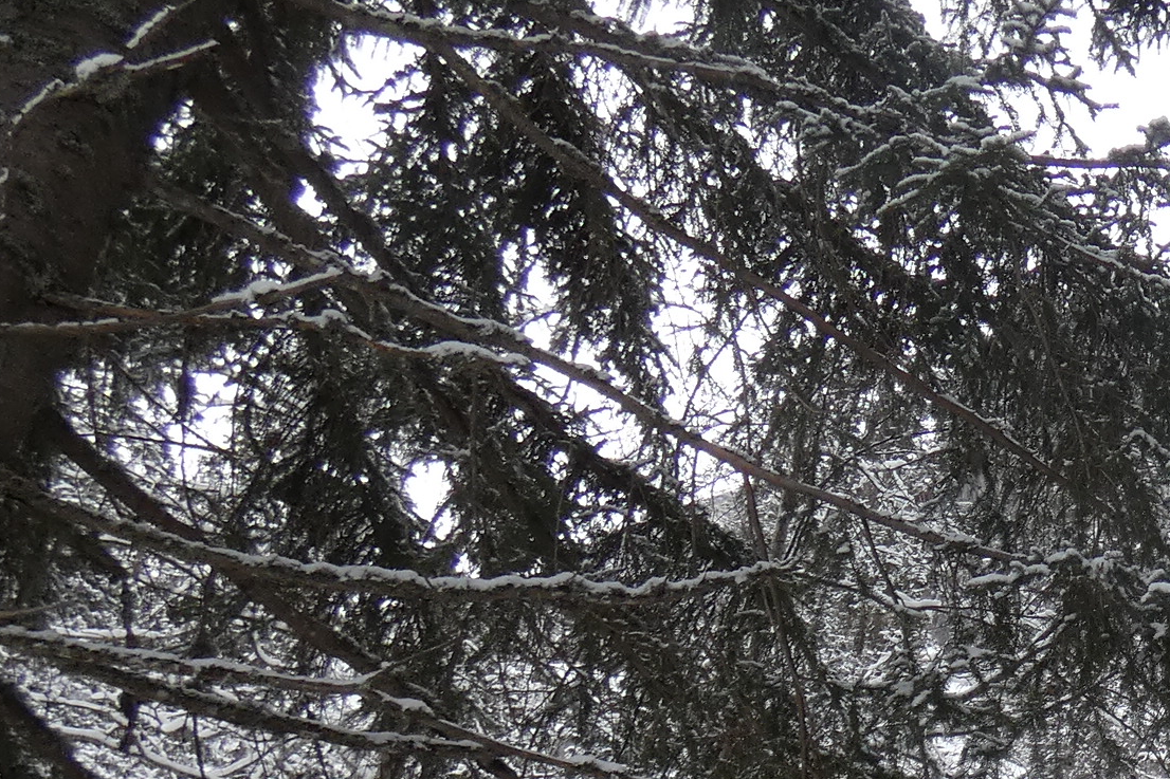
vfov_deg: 20.1
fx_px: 2112
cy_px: 824
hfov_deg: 27.1
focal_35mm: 65
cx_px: 1431
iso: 80
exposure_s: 1/200
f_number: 2.8
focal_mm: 3.6
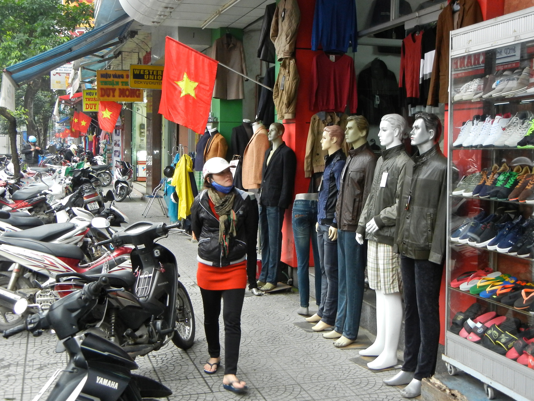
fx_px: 602
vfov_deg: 36.8
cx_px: 267
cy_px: 200
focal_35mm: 39
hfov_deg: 47.9
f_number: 3.7
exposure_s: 1/30
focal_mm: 7.1
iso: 330
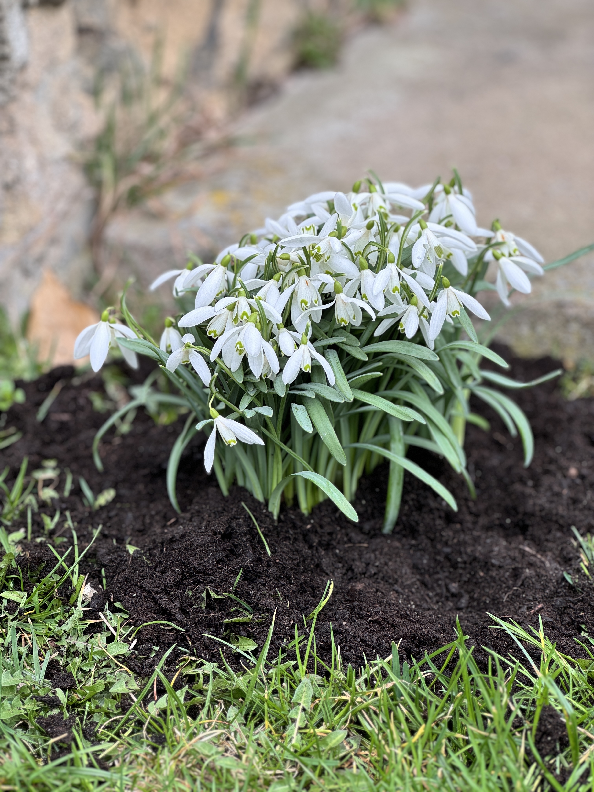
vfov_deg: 25.3
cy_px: 396
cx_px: 297
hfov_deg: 19.1
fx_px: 1762
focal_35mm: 77
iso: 25
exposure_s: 1/99
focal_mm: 9
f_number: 2.8
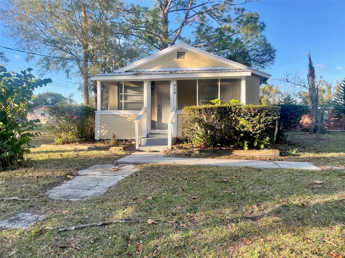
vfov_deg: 53.1
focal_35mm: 26
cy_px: 129
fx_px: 259
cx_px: 172
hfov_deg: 67.3
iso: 32
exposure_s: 1/711
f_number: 1.6
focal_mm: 4.2
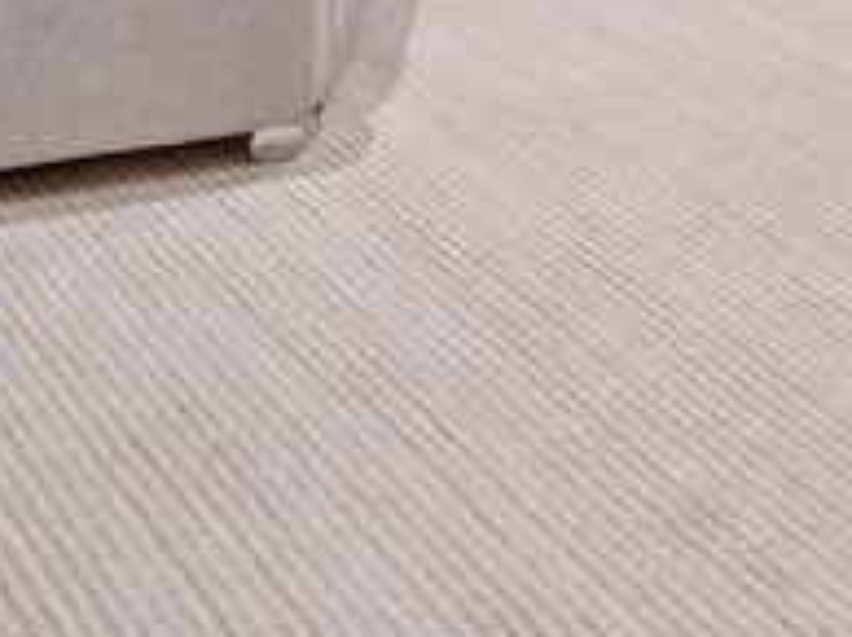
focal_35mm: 74
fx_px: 1819
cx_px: 1449
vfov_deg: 14.9
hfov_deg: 20.4
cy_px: -747
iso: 200
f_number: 7.1
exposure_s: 1/3
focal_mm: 7
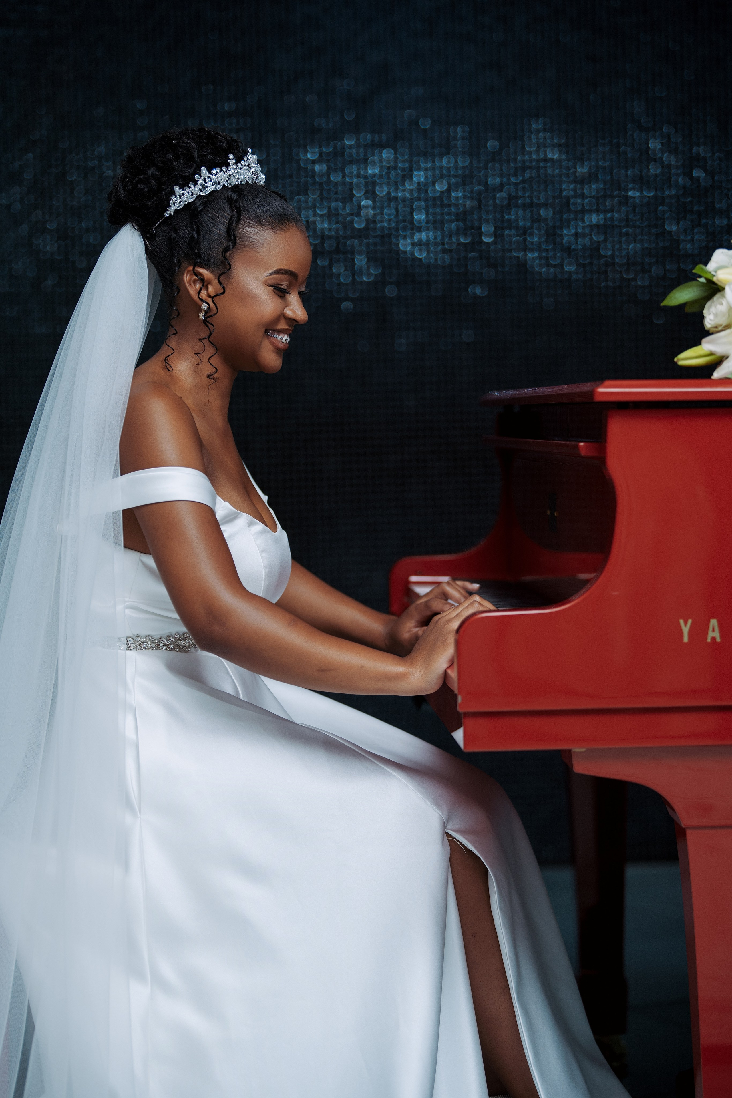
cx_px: 366
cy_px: 549
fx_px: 3111
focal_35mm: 102
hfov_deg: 13.4
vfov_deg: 20.0
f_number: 2.8
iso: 250
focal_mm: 102
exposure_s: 1/200
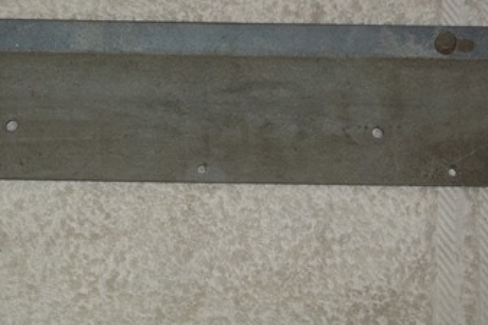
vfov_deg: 19.7
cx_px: 199
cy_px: 121
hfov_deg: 29.2
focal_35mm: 69
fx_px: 935
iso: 125
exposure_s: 1/60
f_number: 4
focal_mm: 8.9
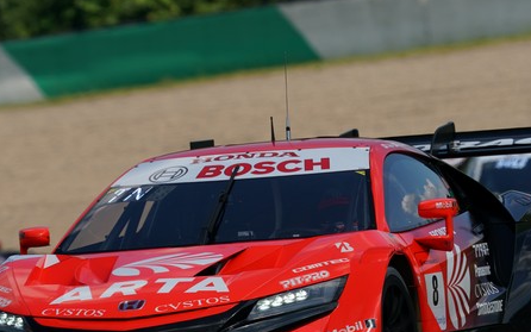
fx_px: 11392
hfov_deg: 2.7
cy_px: 221
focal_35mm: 787
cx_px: 292
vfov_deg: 1.7
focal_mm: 478
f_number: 9
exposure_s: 1/640
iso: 200
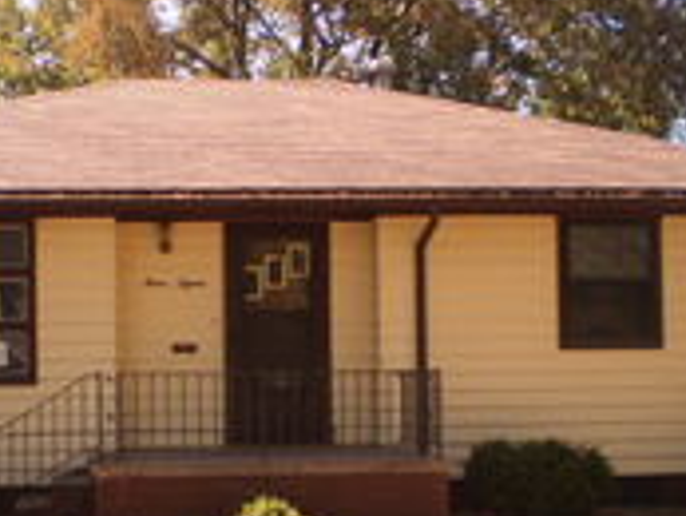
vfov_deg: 20.4
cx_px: 230
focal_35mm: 72
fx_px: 1428
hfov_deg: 26.9
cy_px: 357
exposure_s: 1/640
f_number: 3.1
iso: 64
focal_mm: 6.3
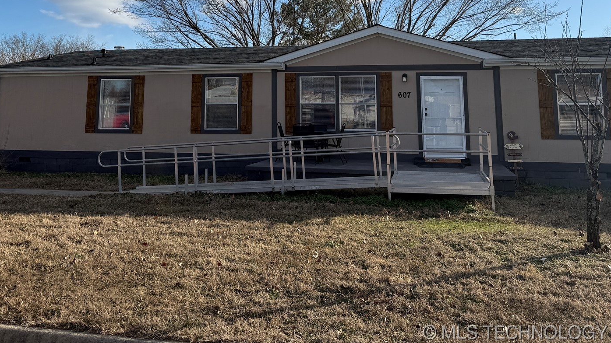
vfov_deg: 31.3
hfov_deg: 55.2
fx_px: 583
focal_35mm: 36
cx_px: 272
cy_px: 36
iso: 80
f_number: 1.78
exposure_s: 1/4975
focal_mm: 6.76
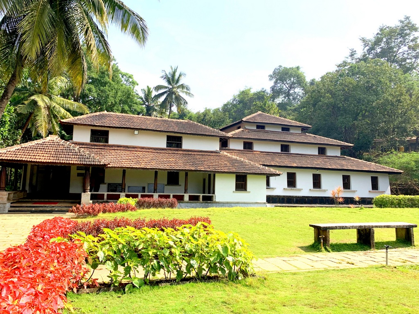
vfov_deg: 53.1
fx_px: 315
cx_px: 210
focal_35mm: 26
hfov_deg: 67.3
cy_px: 157
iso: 25
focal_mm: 4.25
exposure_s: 1/1953
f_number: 1.8
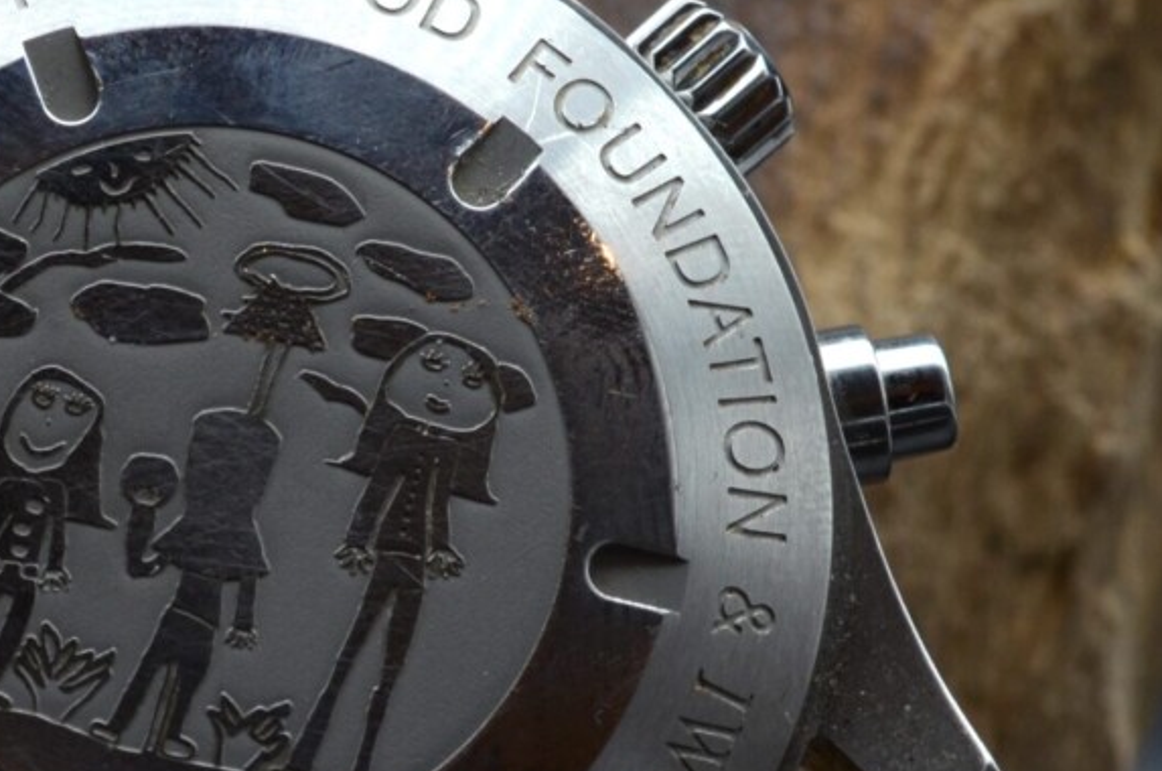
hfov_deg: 9.4
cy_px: 599
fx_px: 7089
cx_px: 256
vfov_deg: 6.2
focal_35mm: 220
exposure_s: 1/40
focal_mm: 60
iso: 500
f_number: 10
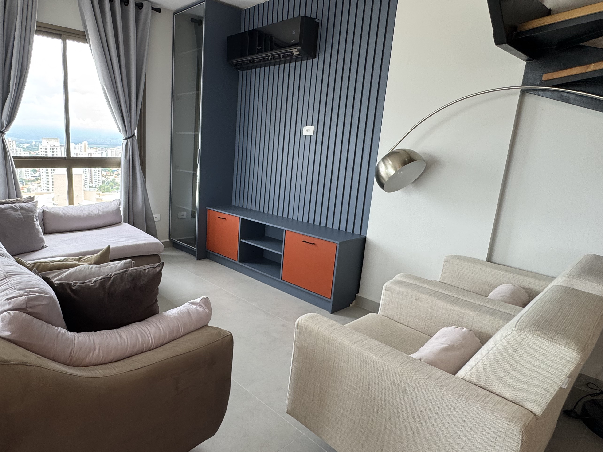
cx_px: 218
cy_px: 227
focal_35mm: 22
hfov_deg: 74.8
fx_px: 383
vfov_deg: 61.1
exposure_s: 1/120
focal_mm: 2.22
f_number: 2.2
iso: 50
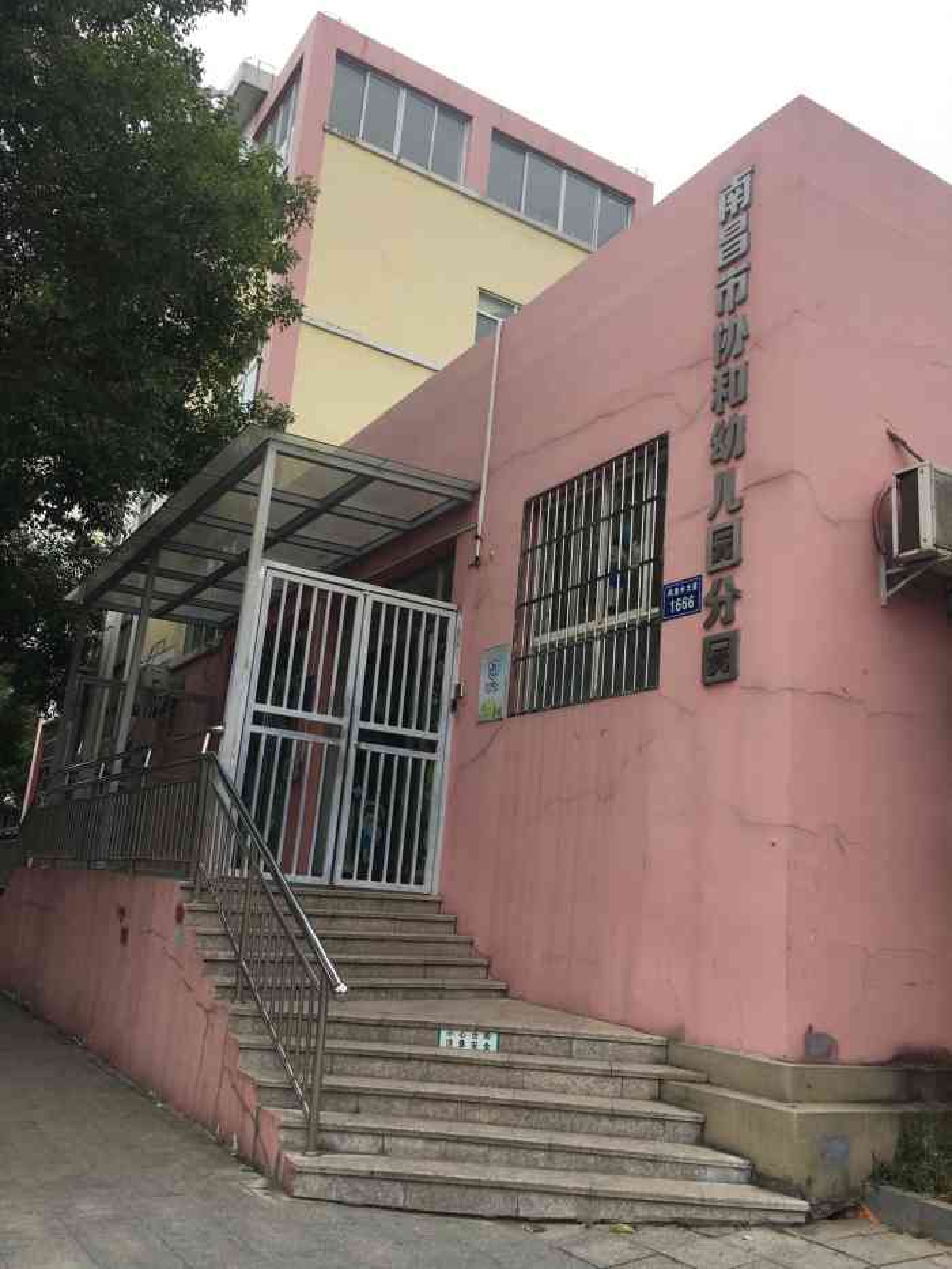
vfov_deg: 61.7
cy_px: 634
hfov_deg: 48.2
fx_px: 1063
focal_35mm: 29
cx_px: 476
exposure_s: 1/962
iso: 25
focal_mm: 4.15
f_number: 2.2
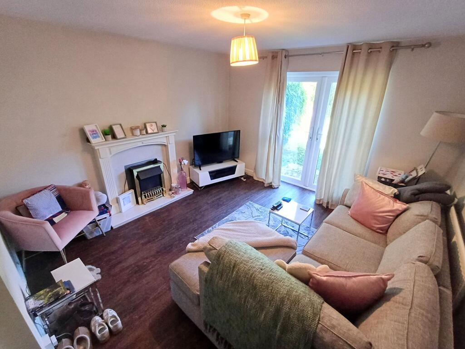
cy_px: 174
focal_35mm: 16
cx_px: 232
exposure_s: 1/33.3
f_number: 2.2
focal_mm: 1.64
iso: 200
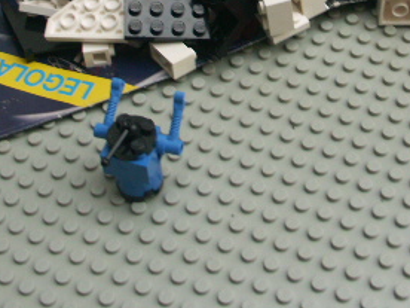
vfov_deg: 21.5
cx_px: 263
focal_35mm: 65
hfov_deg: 29.7
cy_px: -21
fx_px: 770
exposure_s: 1/50
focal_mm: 7.2
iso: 64
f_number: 2.8
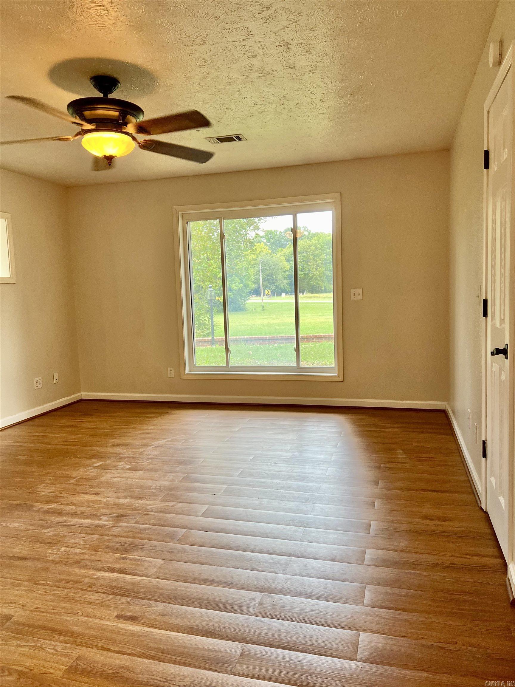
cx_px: 258
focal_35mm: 26
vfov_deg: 67.3
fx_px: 516
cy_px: 344
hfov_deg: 53.1
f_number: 1.5
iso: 100
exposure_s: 1/120
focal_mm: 5.7
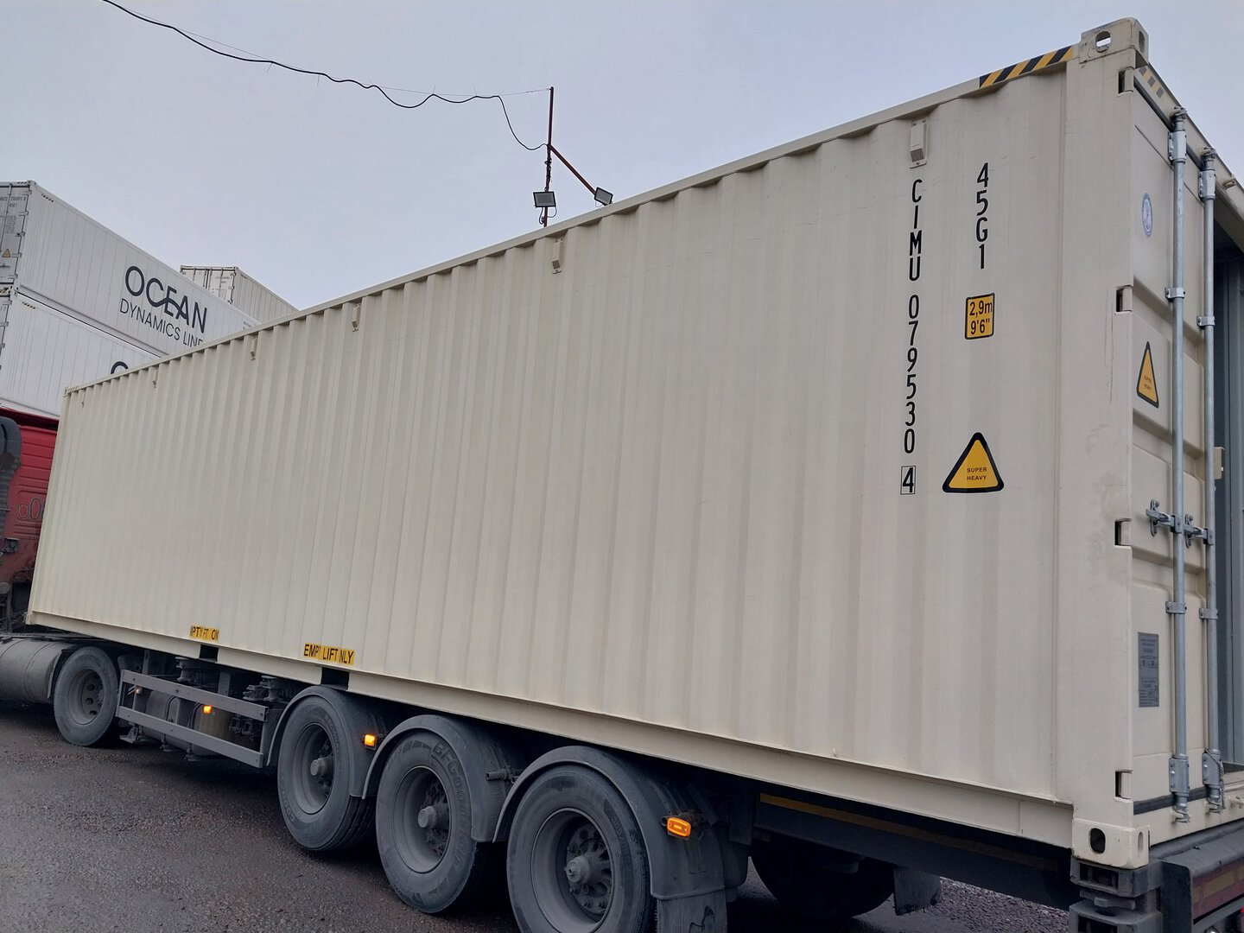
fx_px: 934
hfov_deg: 67.3
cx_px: 622
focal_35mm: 26
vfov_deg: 53.1
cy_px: 466
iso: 20
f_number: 1.8
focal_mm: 4
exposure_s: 1/163
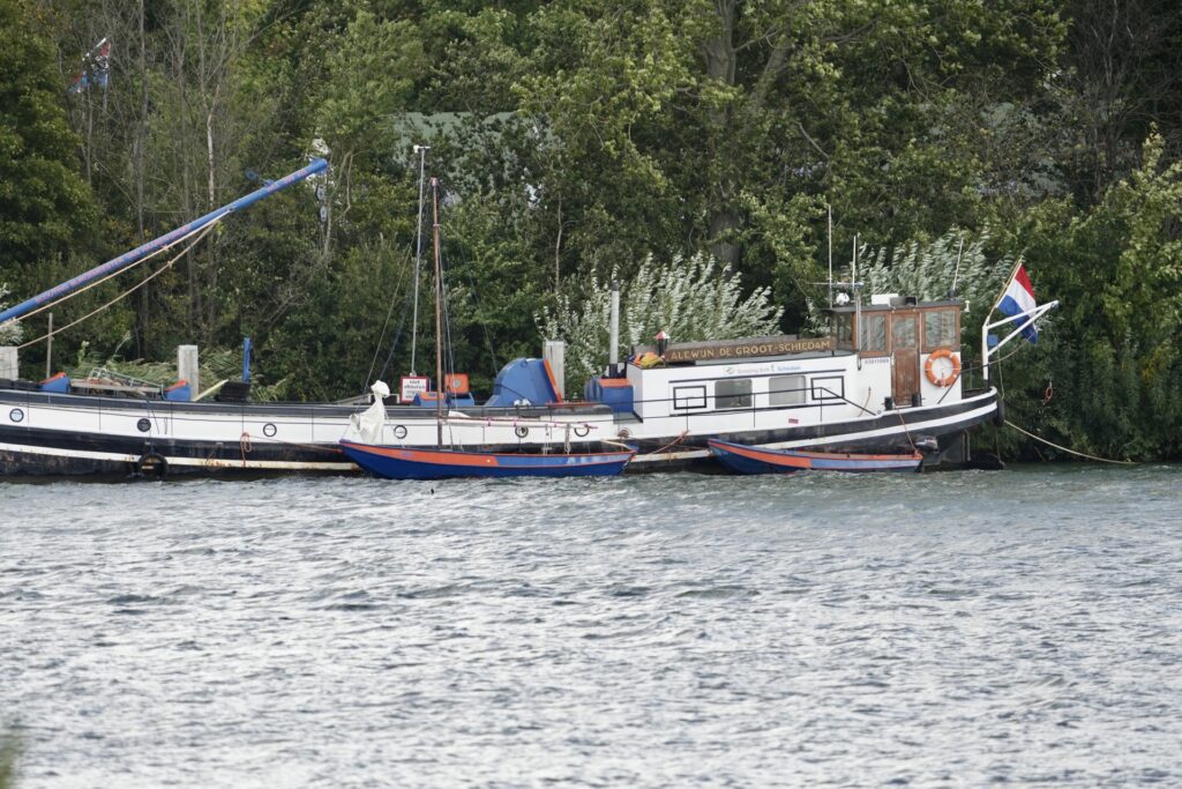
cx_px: 591
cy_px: 394
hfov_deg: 3.4
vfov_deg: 2.3
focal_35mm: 600
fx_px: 19701
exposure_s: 1/500
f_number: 6.3
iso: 400
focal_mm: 600
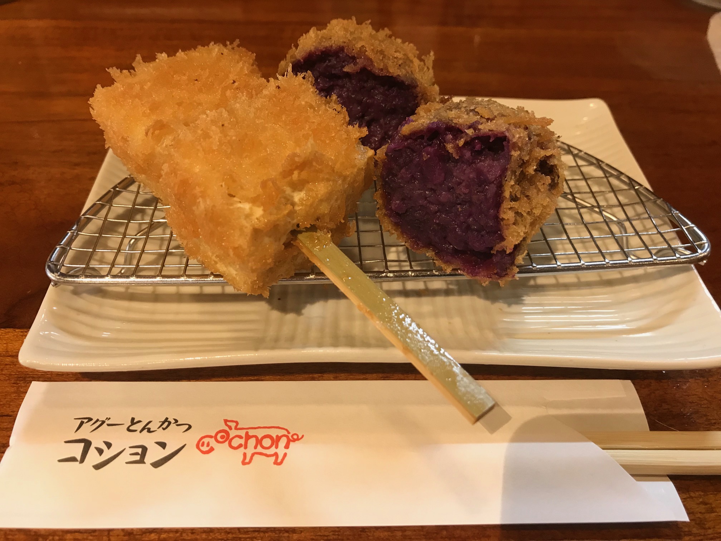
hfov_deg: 63.4
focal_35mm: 28
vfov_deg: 49.7
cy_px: 270
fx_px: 583
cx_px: 360
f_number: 1.8
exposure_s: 1/17
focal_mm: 3.99
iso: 40
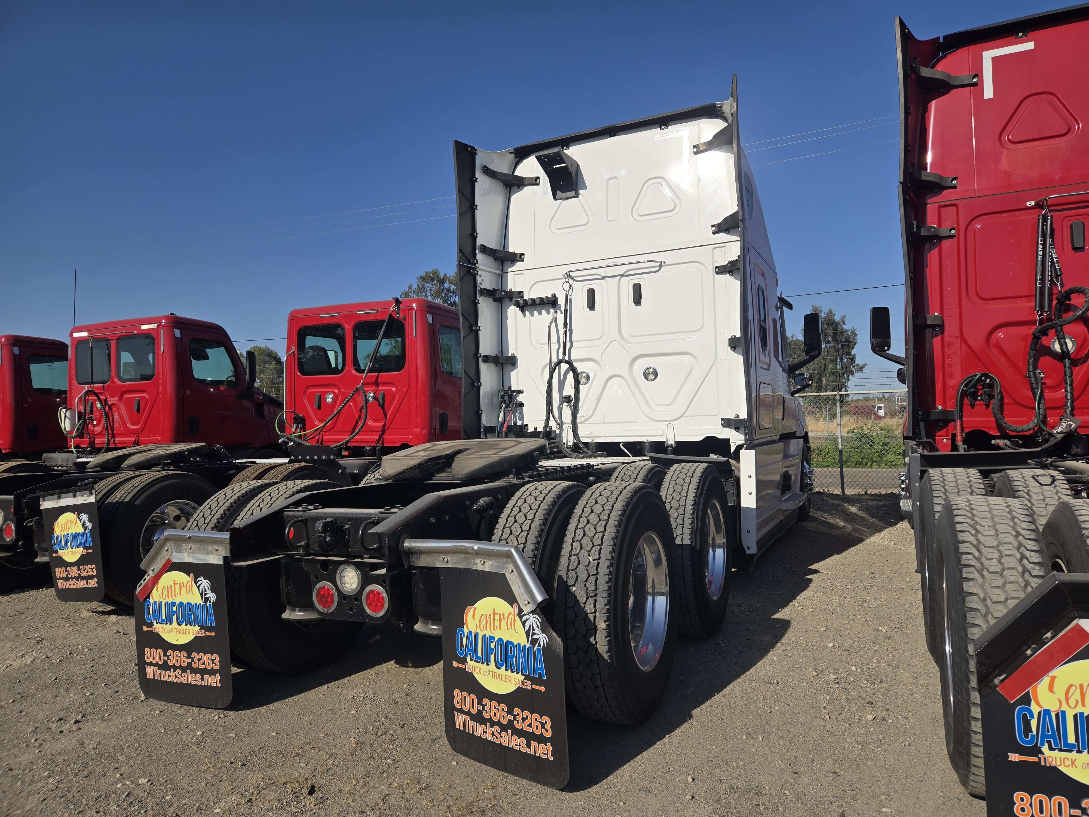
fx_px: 724
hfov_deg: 73.9
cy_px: 408
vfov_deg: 58.9
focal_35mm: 23
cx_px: 544
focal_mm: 5.4
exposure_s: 1/3168
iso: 25
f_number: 1.8
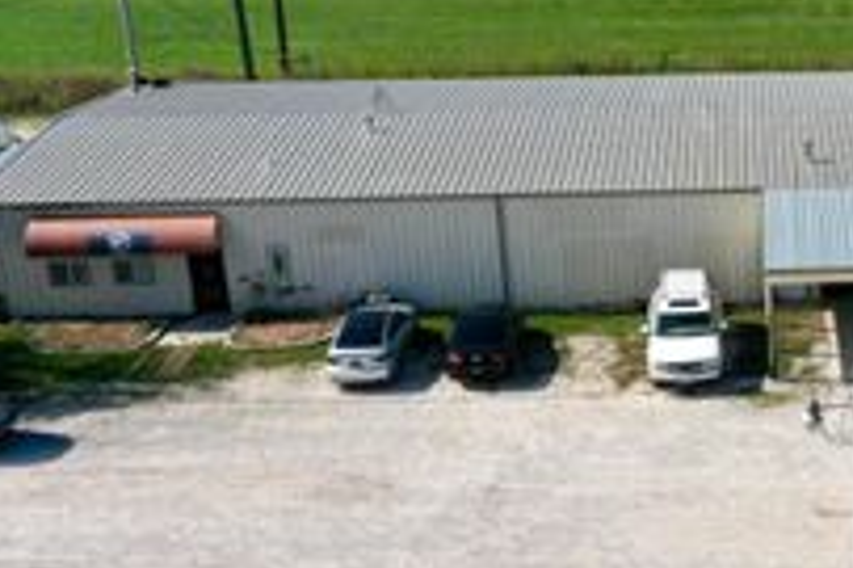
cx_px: 912
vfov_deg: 19.7
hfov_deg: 27.1
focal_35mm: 69
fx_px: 1634
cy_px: 309
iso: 100
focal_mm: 10.26
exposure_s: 1/320
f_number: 11
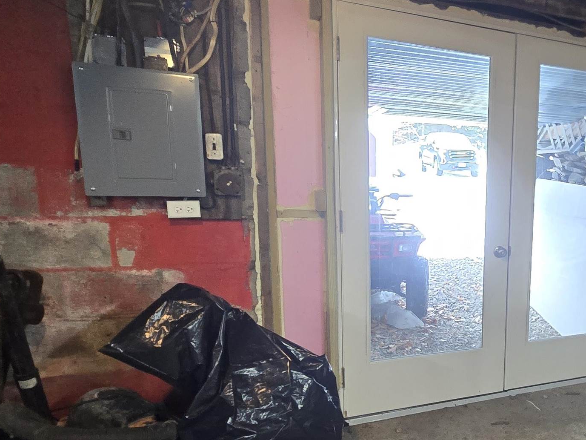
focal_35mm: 29
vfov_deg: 47.9
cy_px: 271
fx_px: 491
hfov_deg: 52.7
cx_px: 546
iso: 500
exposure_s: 1/60
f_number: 2.2
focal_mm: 2.2
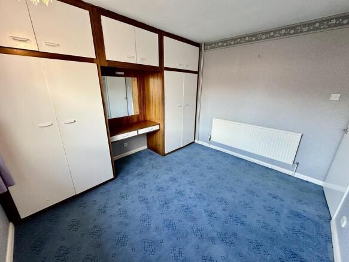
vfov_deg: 85.7
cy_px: 131
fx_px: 141
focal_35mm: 14
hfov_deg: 102.1
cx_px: 174
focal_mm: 2.22
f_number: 2.2
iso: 200
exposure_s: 1/50
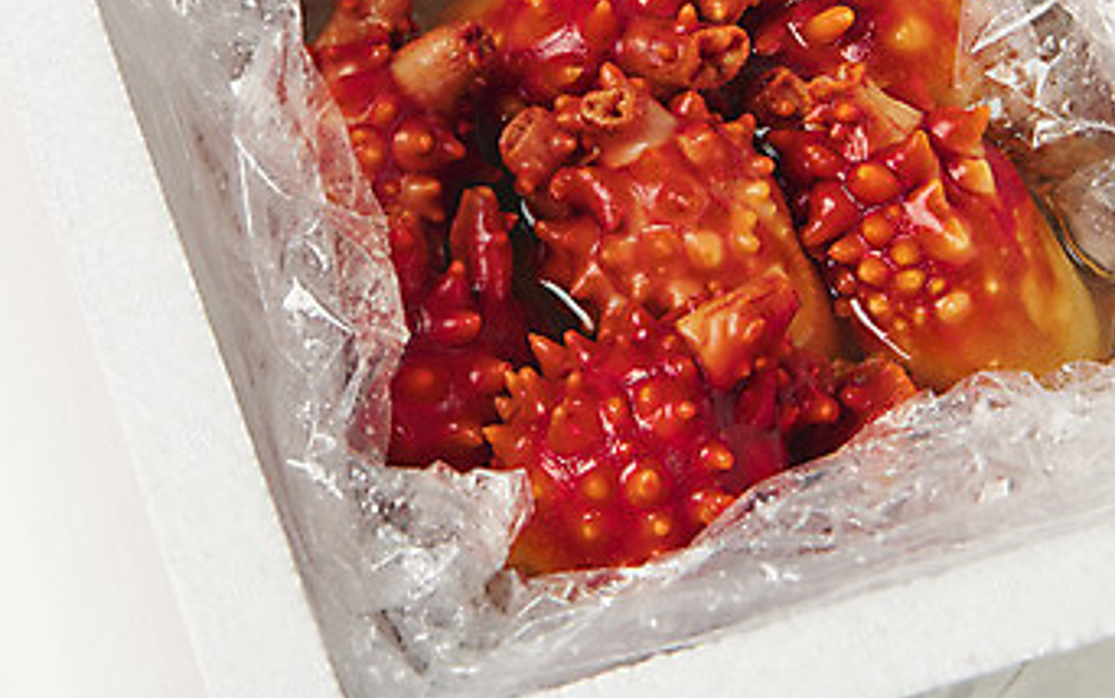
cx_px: 611
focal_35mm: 125
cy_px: 137
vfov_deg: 10.5
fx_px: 3800
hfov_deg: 16.7
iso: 100
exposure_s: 1/125
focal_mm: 70
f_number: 16
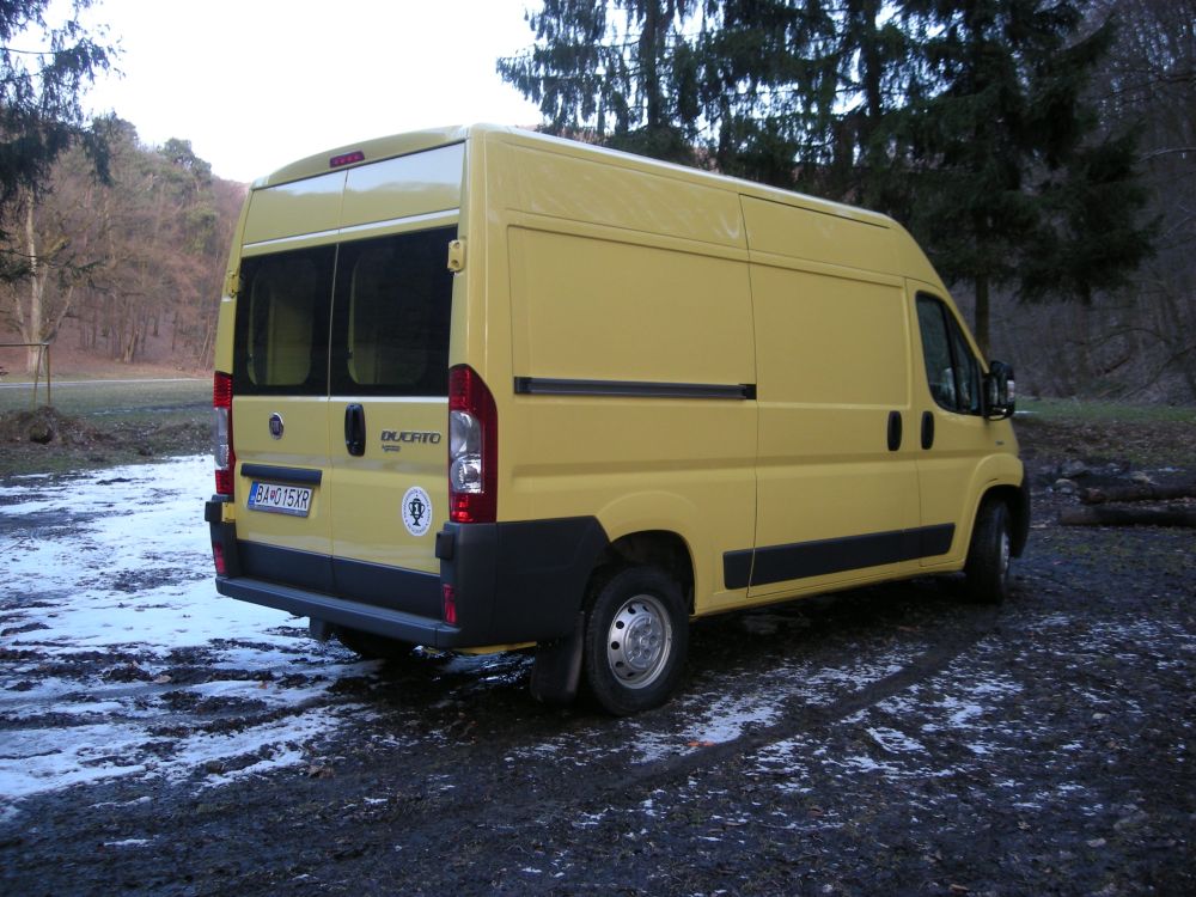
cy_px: 448
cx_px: 598
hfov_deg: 52.6
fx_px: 1209
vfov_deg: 40.7
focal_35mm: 35
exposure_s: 1/59.8
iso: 73
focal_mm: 5.7
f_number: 2.8
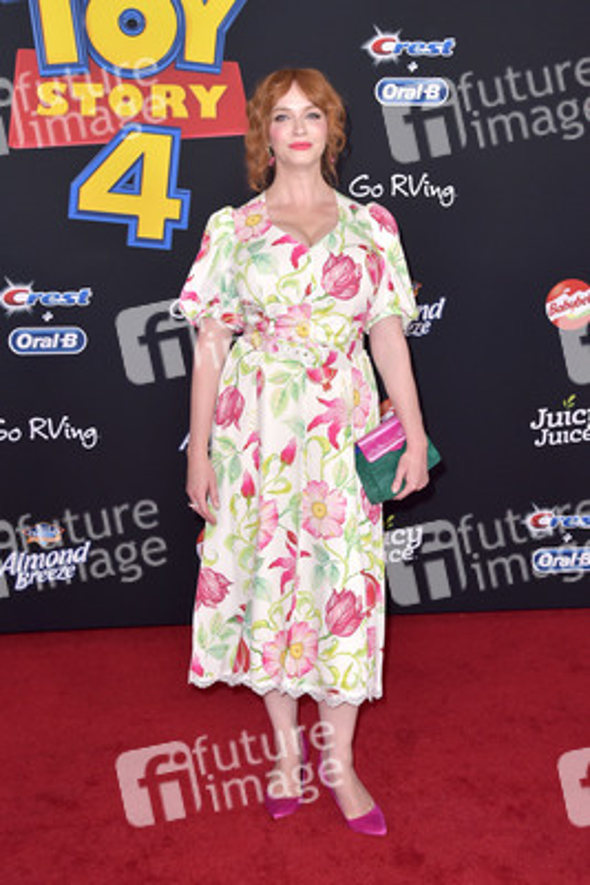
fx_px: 1228
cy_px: 442
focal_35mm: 50
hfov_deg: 27.0
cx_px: 295
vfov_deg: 39.6
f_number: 7.1
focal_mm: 50
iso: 500
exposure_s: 1/200
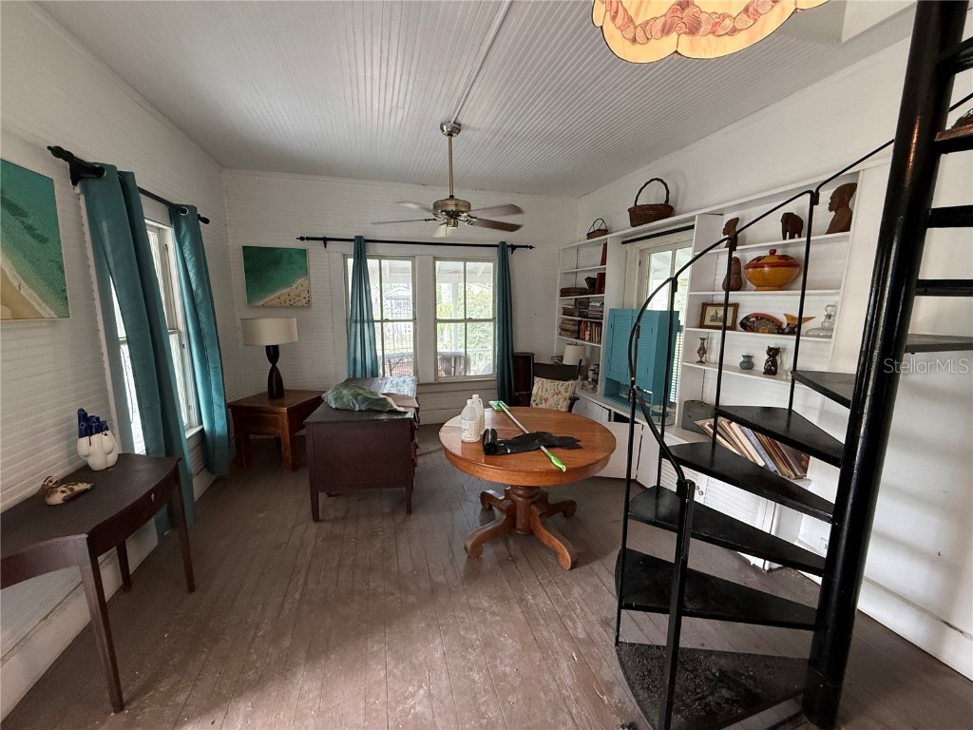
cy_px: 365
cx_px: 486
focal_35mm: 14
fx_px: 394
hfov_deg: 102.1
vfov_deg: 85.7
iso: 320
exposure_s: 1/120
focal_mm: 2.22
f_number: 2.2
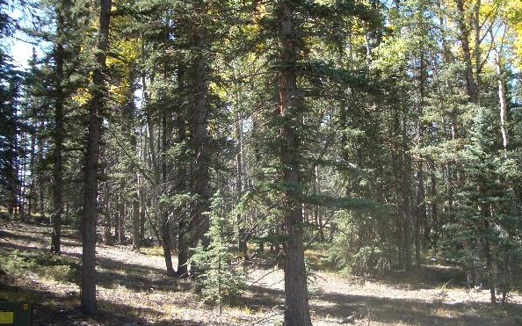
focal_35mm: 40
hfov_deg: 49.2
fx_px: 569
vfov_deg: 32.0
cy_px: 163
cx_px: 279
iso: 80
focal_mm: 5.8
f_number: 2.6
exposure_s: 1/160
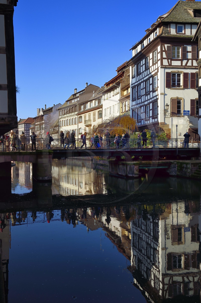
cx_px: 100
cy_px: 152
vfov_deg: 48.5
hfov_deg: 33.4
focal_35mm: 40
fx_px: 335
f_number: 11
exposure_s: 1/320
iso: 200
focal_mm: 40
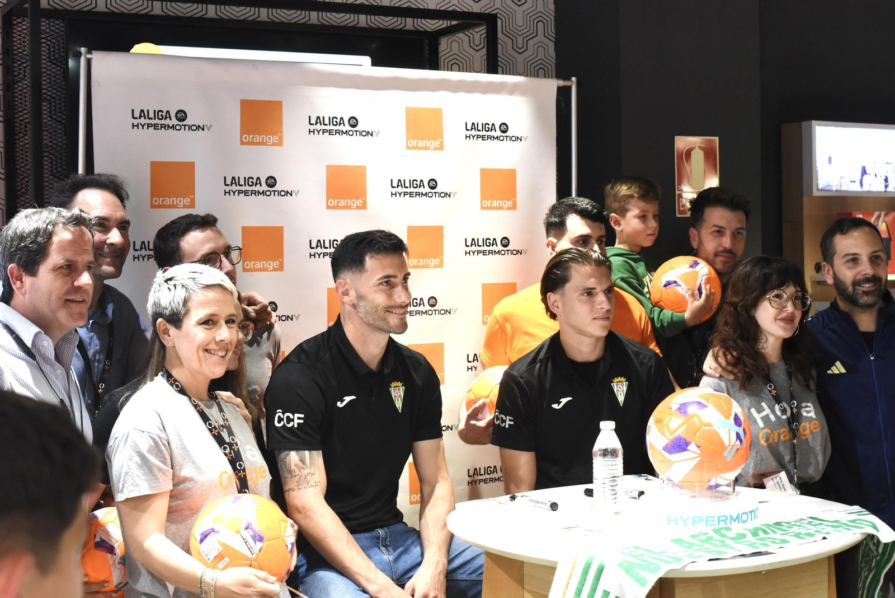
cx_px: 448
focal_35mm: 50
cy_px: 299
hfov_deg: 39.6
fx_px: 1243
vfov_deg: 27.0
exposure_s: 1/200
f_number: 6.3
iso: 4500
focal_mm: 50
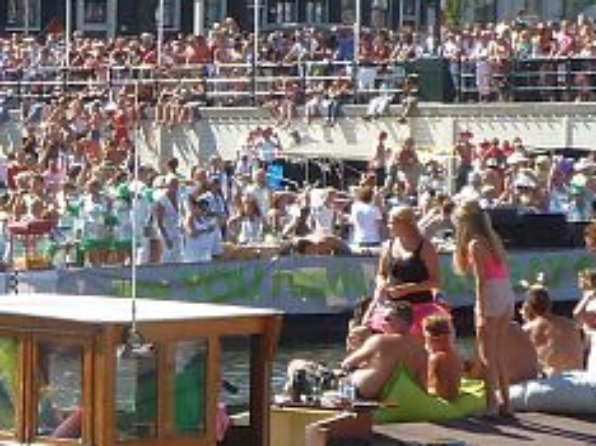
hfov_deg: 8.1
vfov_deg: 6.2
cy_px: 336
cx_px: -163
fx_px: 4145
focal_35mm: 241
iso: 80
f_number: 3.9
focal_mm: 9.1
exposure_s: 1/250
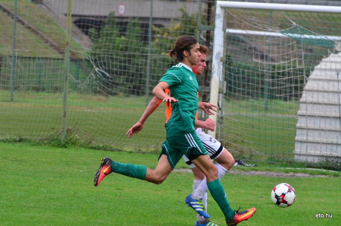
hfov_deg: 5.5
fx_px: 3545
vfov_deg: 3.7
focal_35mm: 375
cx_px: 170
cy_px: 113
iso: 2000
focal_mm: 250
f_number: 7.1
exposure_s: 1/1000
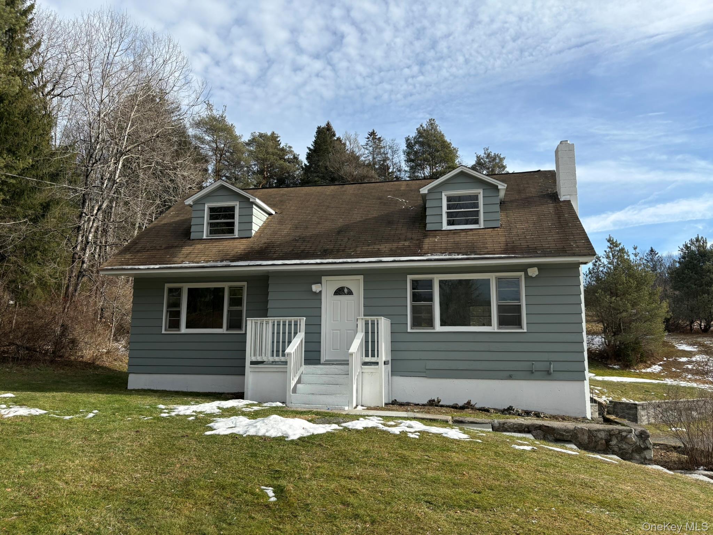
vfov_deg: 53.1
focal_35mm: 26
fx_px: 536
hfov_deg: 67.3
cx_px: 356
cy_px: 268
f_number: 1.6
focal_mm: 5.96
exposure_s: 1/2639
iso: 50
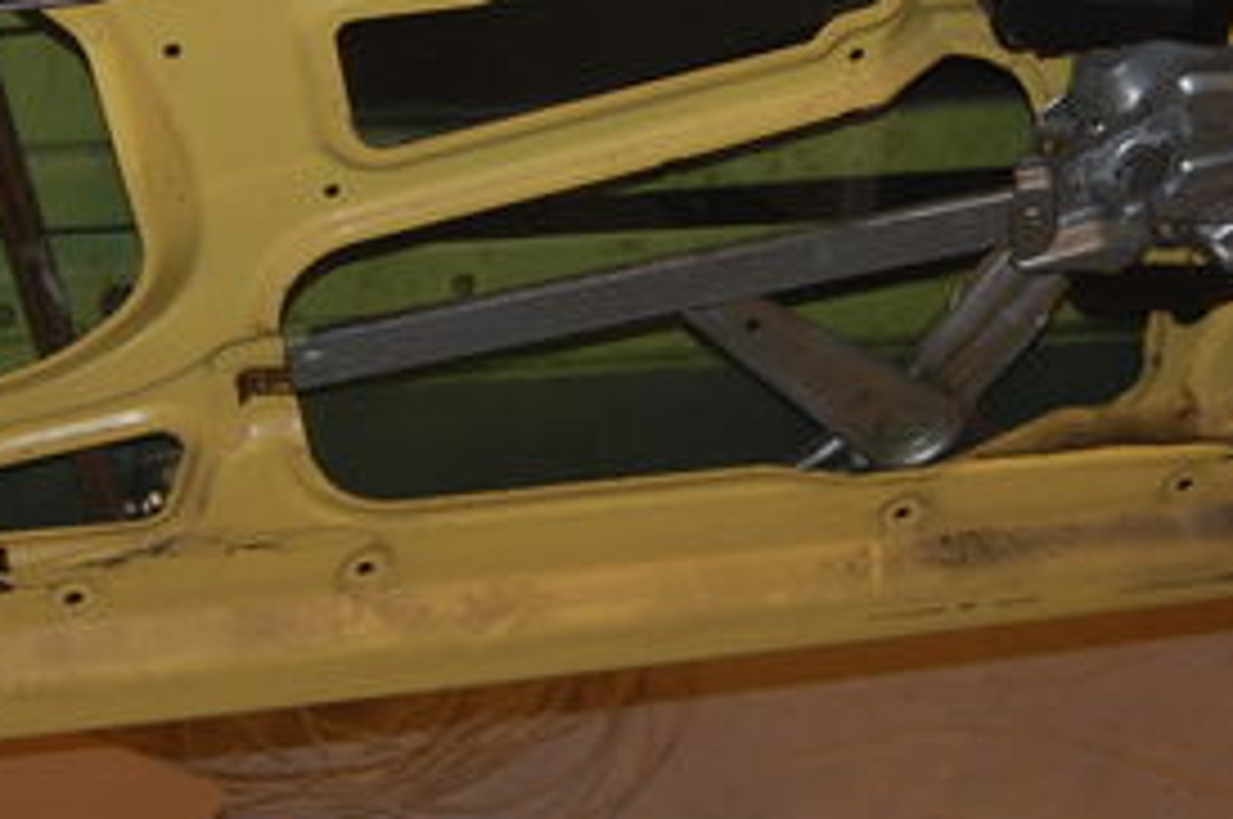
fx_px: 3113
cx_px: 724
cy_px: 256
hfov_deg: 22.4
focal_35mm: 91
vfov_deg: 15.0
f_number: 4
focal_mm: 26
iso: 400
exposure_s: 1/60
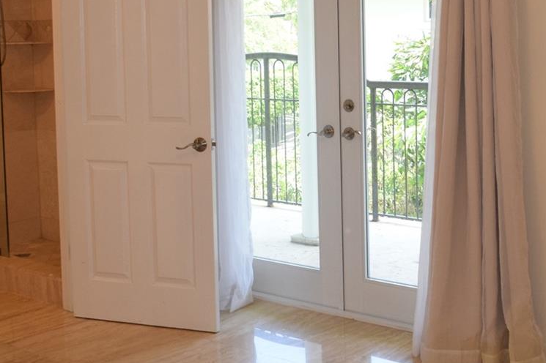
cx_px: 340
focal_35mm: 58
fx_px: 879
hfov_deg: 34.3
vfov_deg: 23.1
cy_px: 82
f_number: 5.6
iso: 800
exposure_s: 1/125
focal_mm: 18
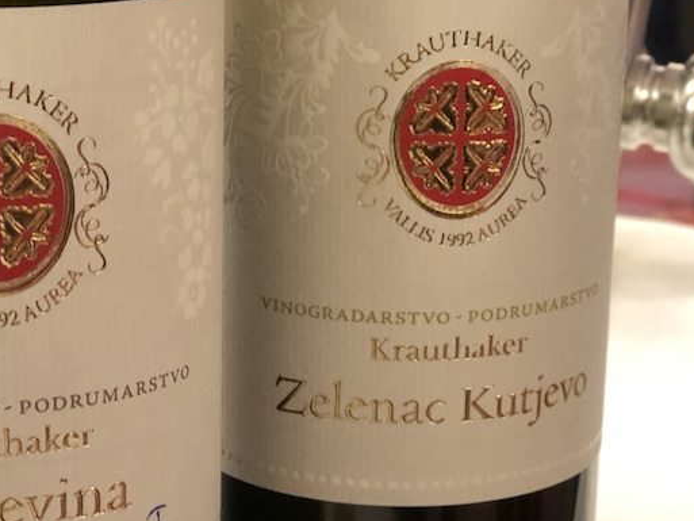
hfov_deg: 19.6
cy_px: 267
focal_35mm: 100
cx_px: 214
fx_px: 2005
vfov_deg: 14.8
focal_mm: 6.6
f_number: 2.8
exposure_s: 1/33
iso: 500
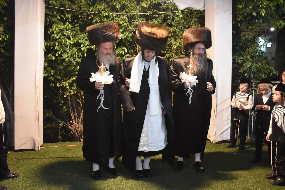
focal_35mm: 30
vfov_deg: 43.6
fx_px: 237
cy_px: 95
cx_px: 142
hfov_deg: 61.9
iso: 1600
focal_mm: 20
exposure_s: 1/60
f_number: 5.6
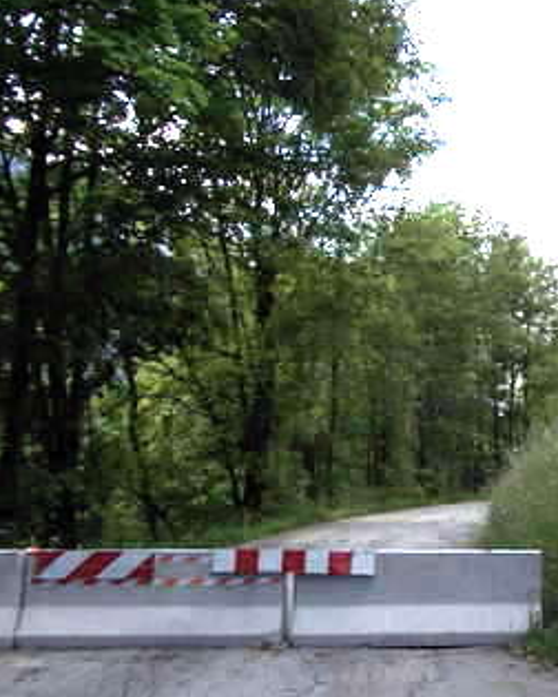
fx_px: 1073
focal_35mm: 52
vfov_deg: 35.9
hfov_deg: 26.2
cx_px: 660
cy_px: 400
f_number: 2.7
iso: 80
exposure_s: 1/400
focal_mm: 4
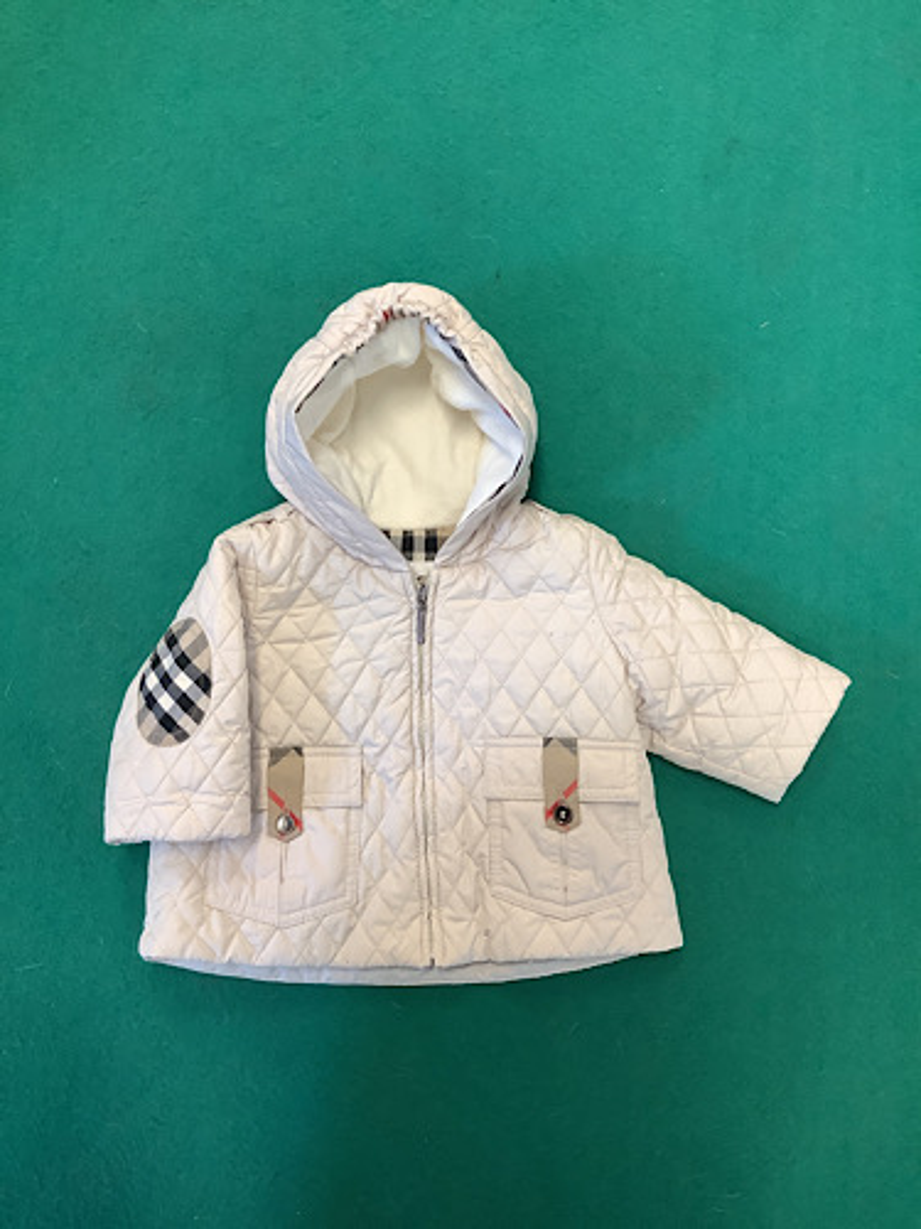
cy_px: 614
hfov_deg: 45.4
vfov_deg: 58.4
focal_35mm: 31
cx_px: 460
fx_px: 1100
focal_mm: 3.3
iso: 125
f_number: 2.4
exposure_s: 1/50
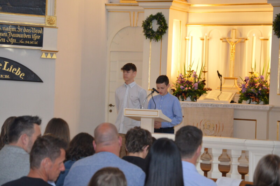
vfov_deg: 10.7
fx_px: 991
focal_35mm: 128
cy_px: 93
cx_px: 140
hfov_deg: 16.1
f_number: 5.6
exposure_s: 1/60
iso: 1400
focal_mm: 85
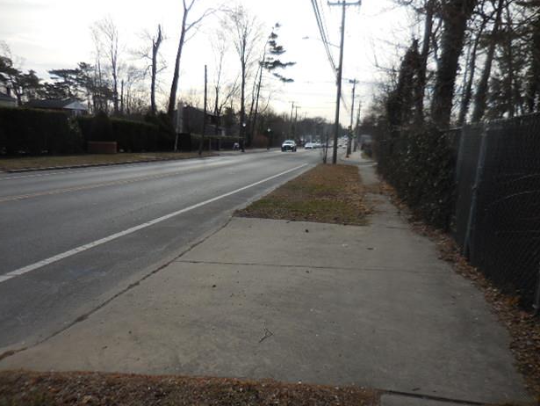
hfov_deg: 67.2
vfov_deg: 53.1
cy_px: 209
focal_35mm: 26
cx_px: 260
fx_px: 406
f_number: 3.3
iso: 125
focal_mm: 4.5
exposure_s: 1/1600
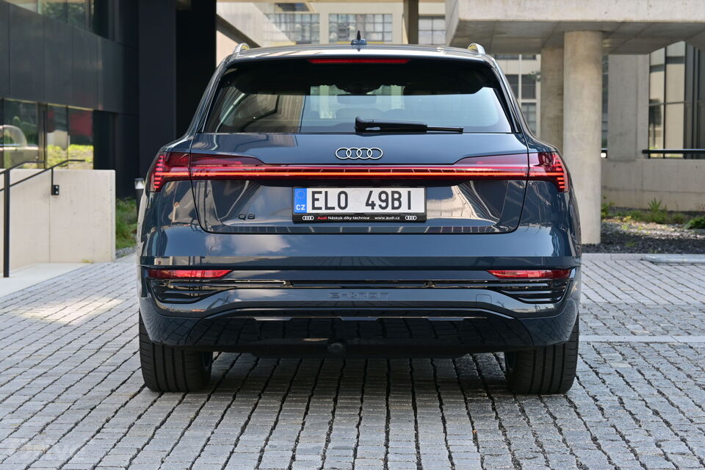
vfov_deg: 18.2
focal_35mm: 75
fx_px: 1469
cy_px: 235
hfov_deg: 27.0
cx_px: 352
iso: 100
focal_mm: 50
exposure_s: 1/125
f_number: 6.3
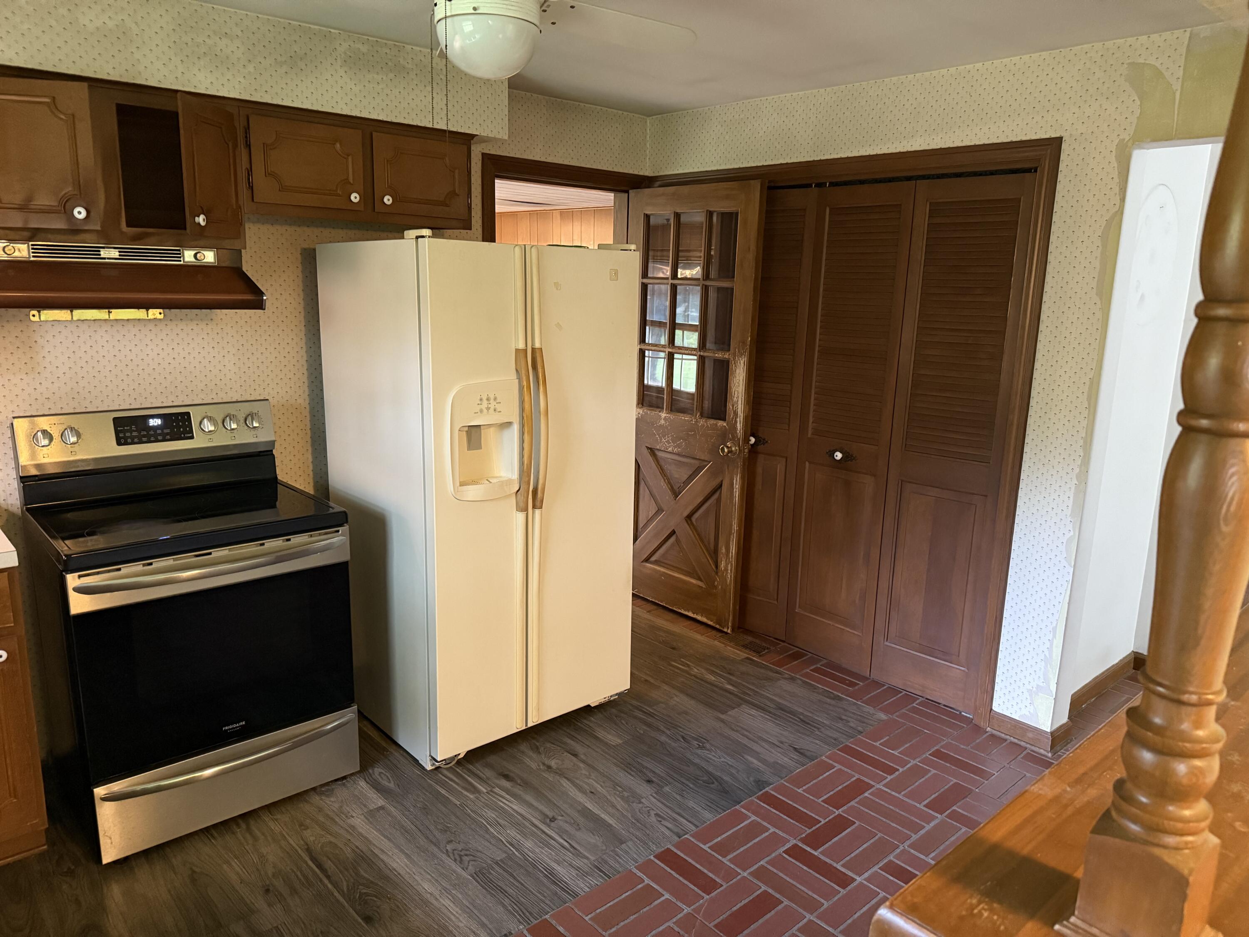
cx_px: 624
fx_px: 866
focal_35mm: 24
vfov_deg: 56.8
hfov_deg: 71.6
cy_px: 468
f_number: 1.78
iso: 800
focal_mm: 6.76
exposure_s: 1/30
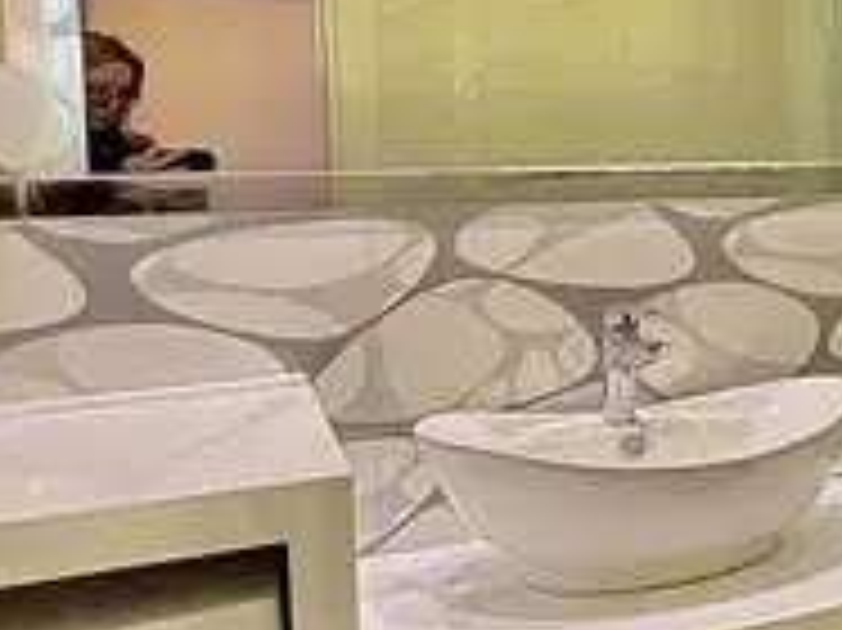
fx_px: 1215
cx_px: 984
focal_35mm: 50
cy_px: 216
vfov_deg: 28.9
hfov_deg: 32.3
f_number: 2.2
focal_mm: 2.22
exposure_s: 1/100
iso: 250
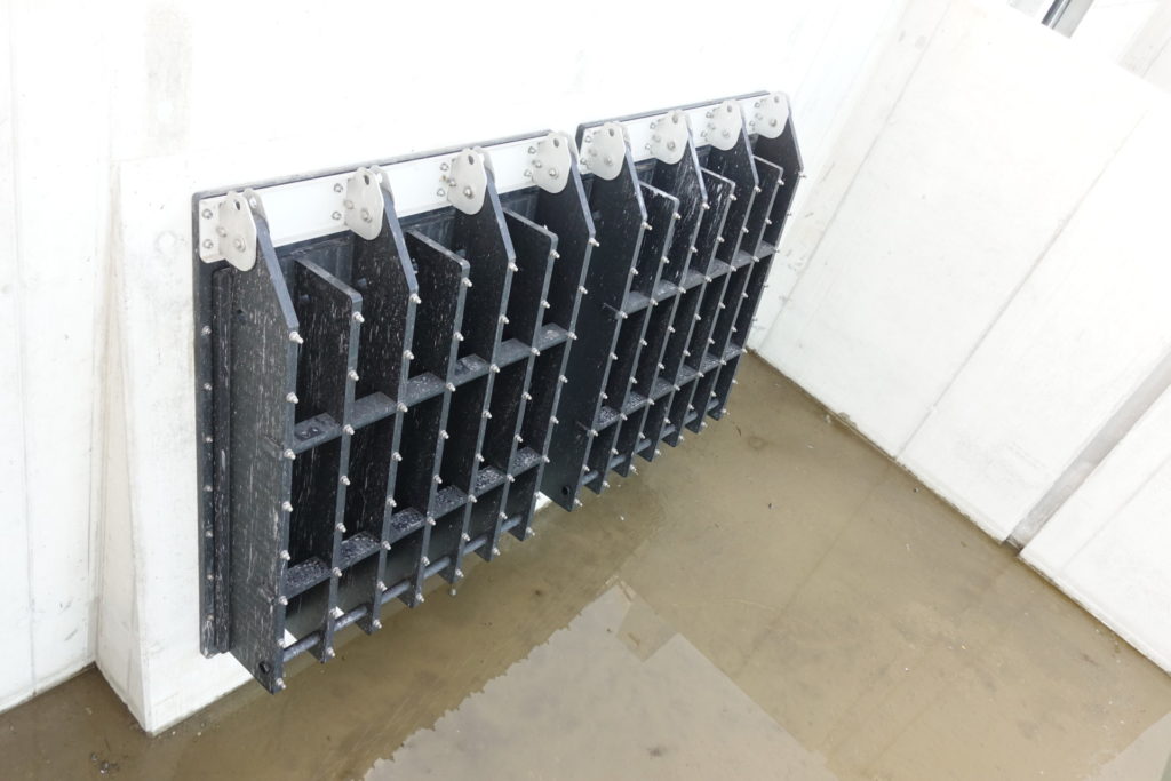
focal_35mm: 30
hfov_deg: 61.9
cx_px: 586
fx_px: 976
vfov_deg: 43.6
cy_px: 390
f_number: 5.6
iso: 400
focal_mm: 11.12
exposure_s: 1/80
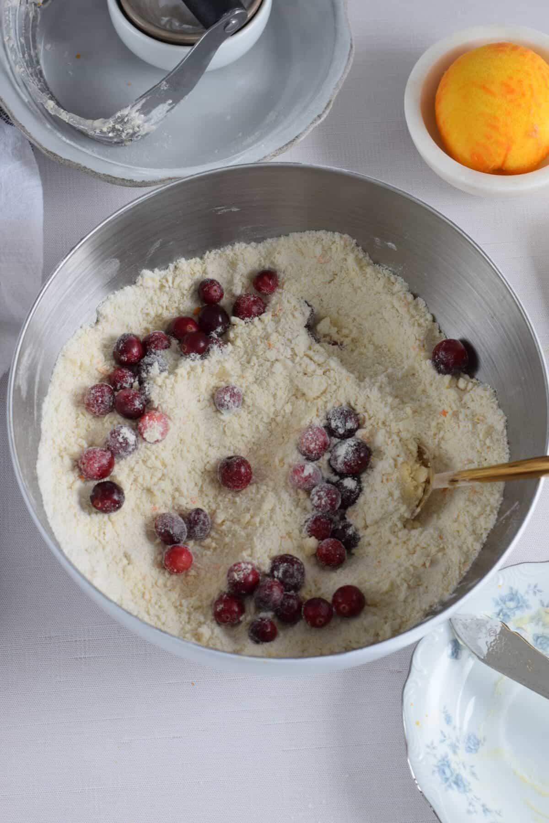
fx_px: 1715
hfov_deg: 18.2
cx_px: 274
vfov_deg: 27.0
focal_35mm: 75
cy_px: 412
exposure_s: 1/80
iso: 800
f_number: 7.1
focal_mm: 50
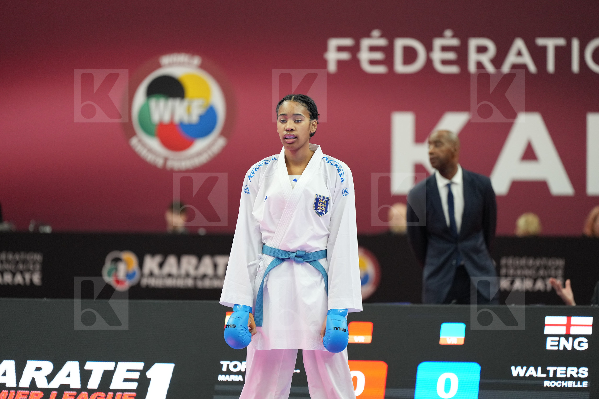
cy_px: 200
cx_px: 300
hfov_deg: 10.3
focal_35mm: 200
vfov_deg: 6.9
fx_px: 3327
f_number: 2.8
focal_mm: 200
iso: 3200
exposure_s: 1/1000
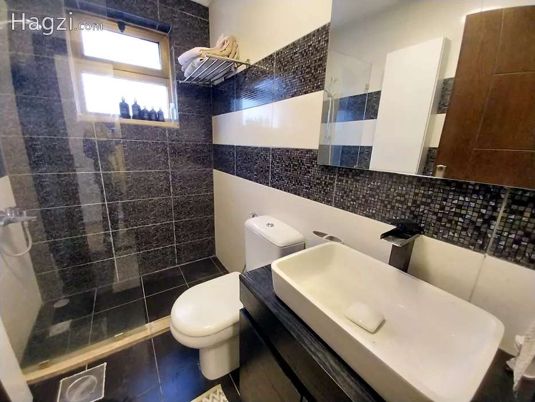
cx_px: 268
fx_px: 201
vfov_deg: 89.9
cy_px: 201
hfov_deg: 106.2
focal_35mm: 13
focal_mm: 1.3
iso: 250
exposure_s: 1/25
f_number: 2.2
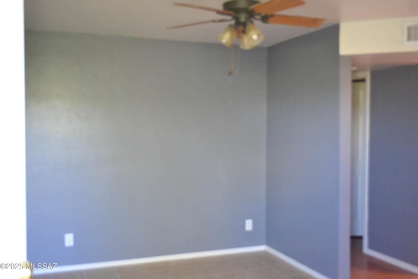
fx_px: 418
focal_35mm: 36
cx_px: 209
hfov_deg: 53.1
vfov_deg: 36.9
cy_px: 140
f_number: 4
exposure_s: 1/60
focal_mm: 24
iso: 2800
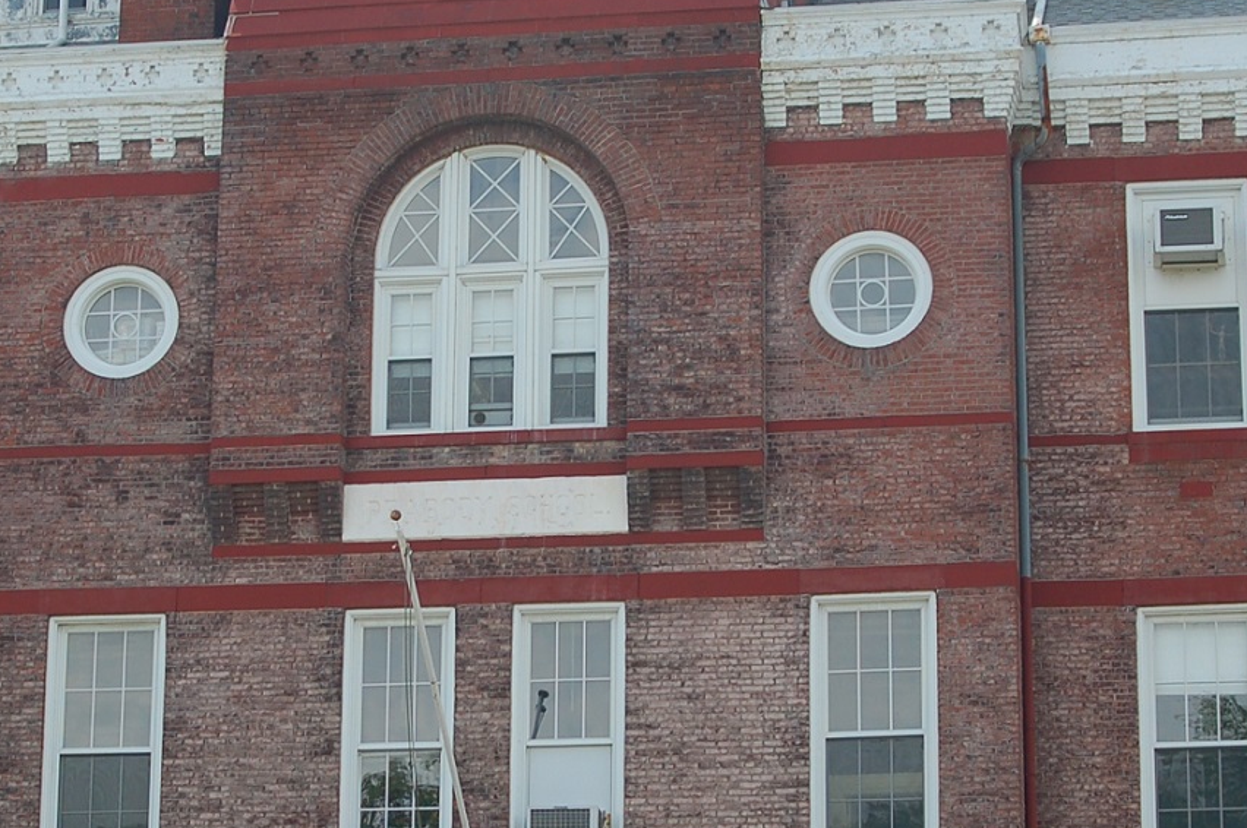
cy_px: 485
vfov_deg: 12.5
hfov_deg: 18.7
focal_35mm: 109
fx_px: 3777
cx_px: 571
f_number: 6.3
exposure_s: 1/160
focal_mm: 31
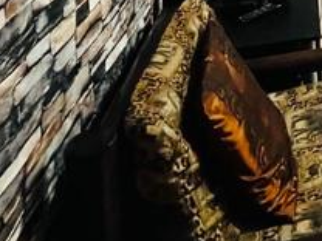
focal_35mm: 50
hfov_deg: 31.9
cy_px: -201
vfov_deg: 20.2
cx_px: 385
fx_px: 465
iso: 640
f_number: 1.8
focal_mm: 1.57
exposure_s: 1/50
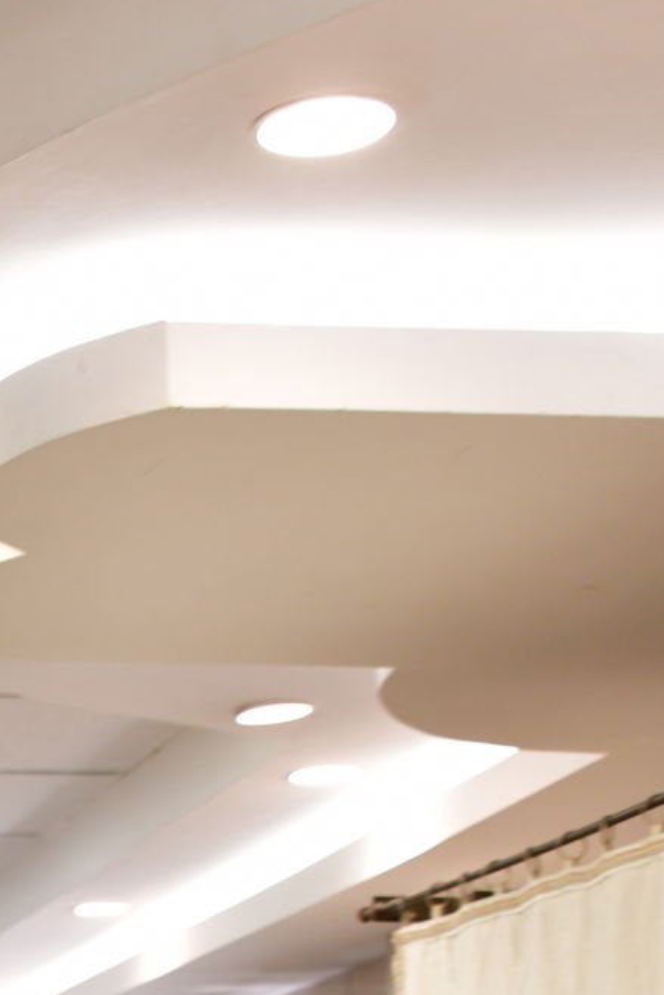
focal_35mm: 109
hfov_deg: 12.2
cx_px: -226
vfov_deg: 17.3
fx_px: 3014
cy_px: 1381
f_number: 5.6
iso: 1000
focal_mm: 34
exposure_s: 1/100
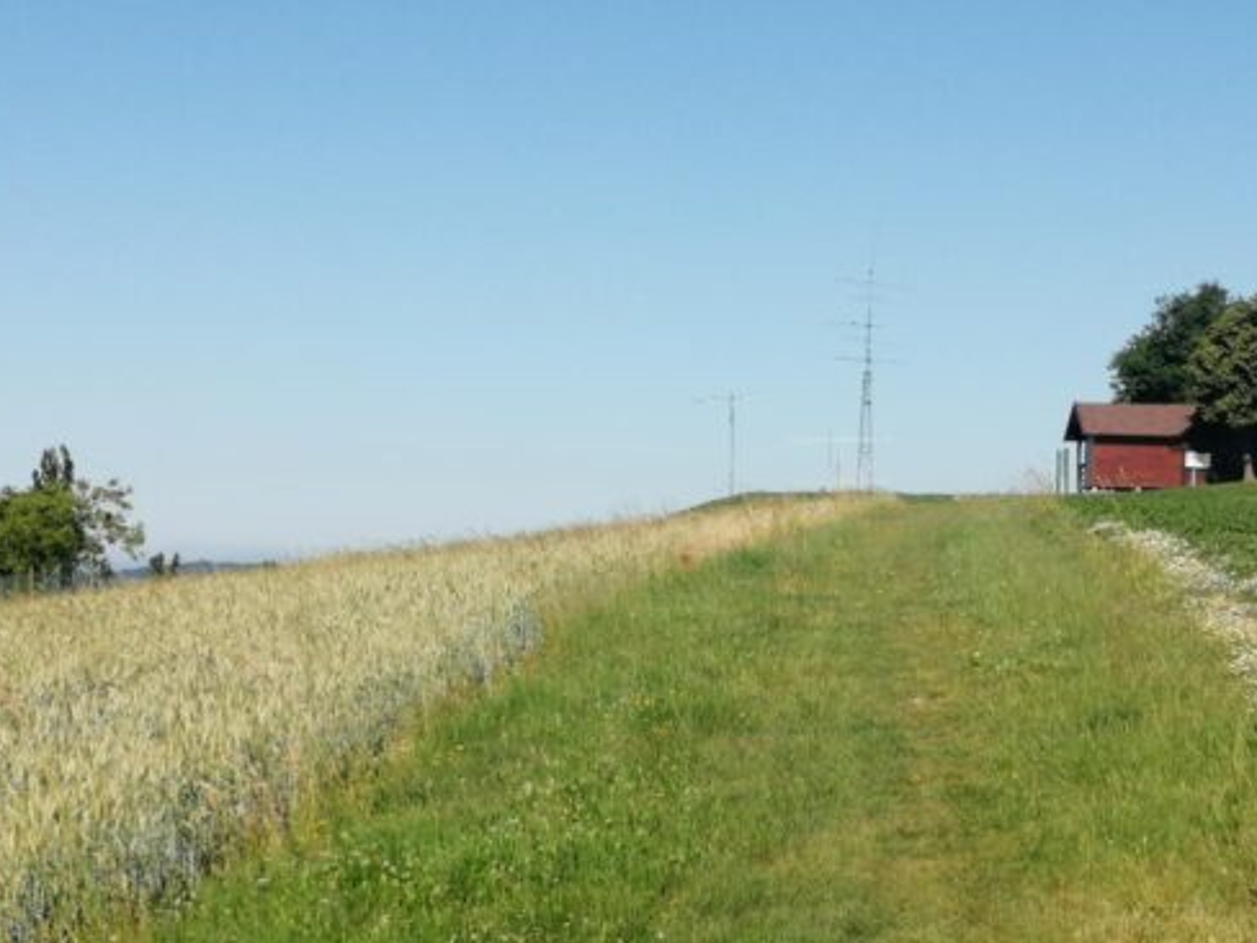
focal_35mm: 72
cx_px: 735
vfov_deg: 20.4
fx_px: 2615
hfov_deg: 27.0
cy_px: 571
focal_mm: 3.95
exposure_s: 1/1585
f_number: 1.8
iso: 50
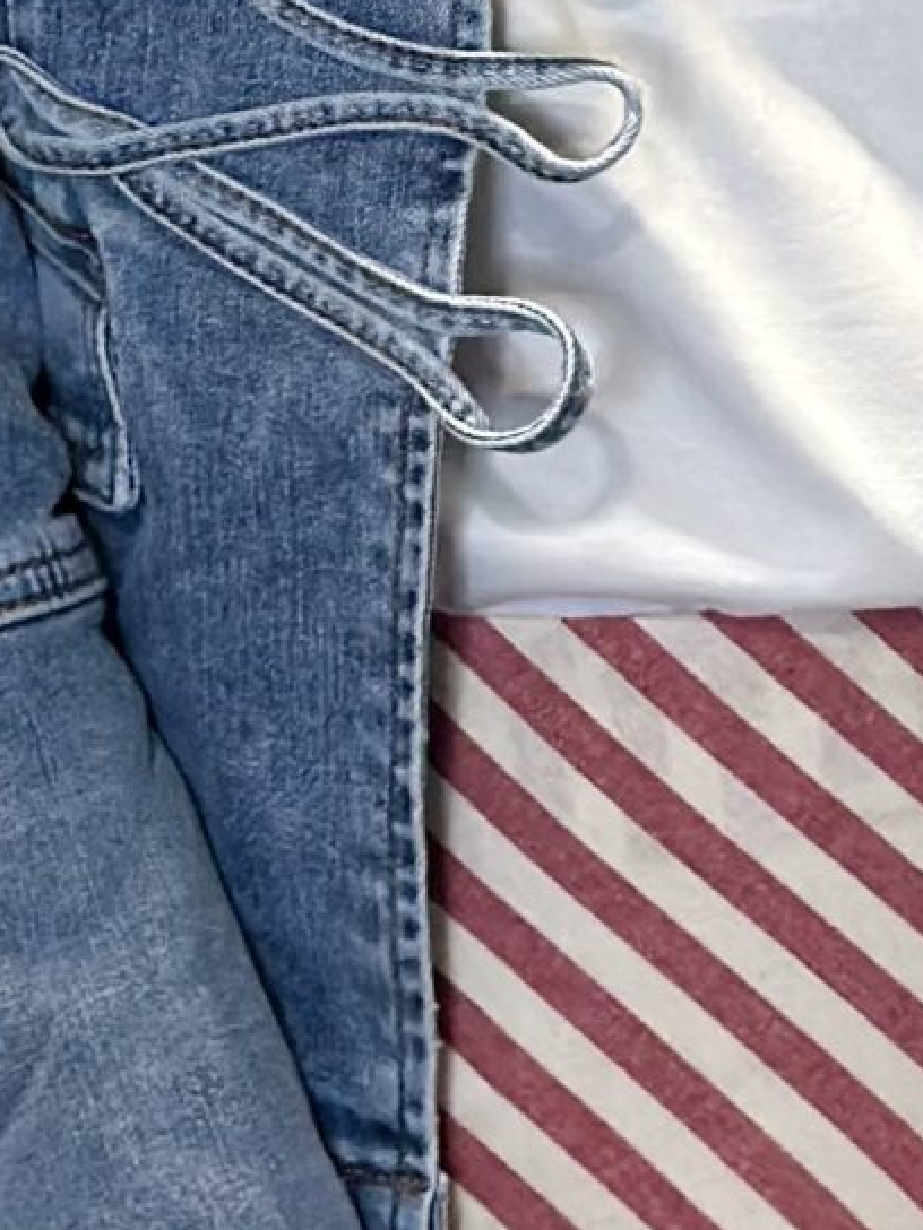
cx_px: 640
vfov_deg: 8.6
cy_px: -572
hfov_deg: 6.6
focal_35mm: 226
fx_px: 8035
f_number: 1.78
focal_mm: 6.86
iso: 250
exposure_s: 1/50
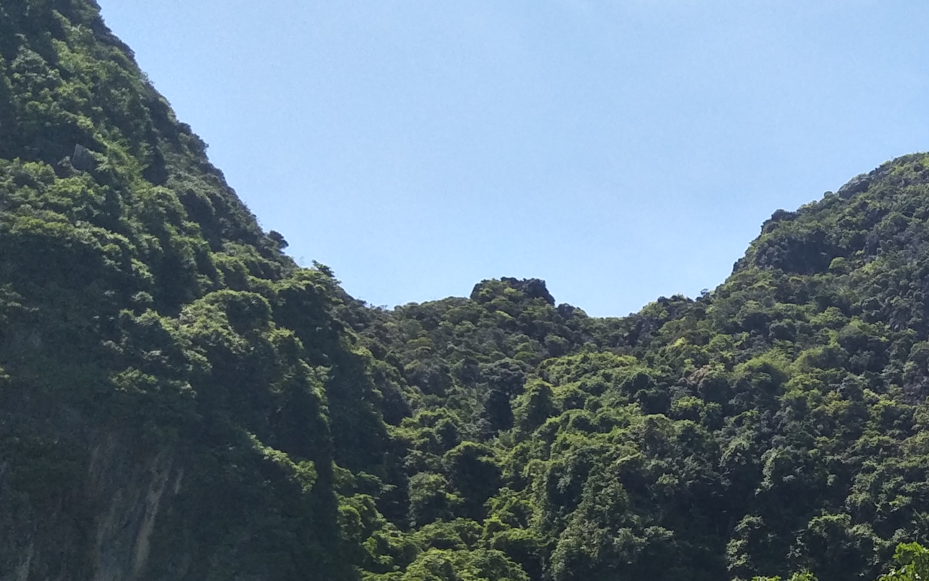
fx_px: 1367
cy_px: 681
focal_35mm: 54
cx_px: 1064
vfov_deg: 22.3
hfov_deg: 32.3
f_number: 2.2
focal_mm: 3.46
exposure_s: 1/951
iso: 33
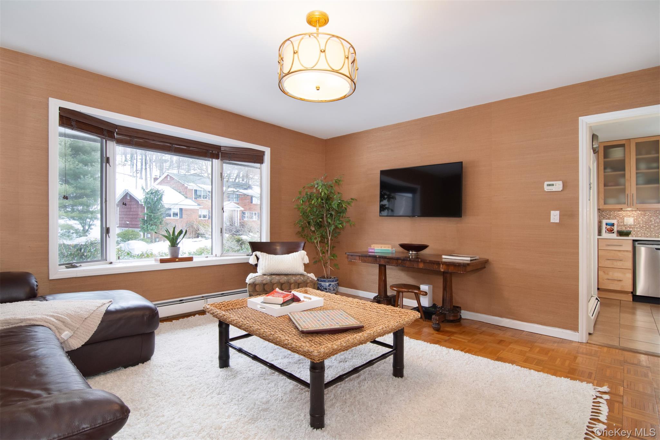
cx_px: 330
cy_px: 220
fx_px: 302
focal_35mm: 16
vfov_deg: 72.0
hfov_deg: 95.0
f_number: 8
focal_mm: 11
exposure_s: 1/80
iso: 640
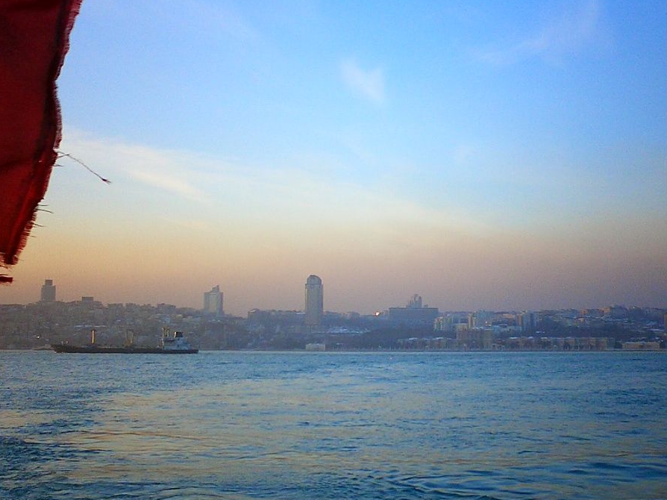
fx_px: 1021
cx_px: 384
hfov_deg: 36.1
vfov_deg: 27.5
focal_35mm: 53
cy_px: 290
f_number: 3.5
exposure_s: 1/320
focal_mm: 5.6
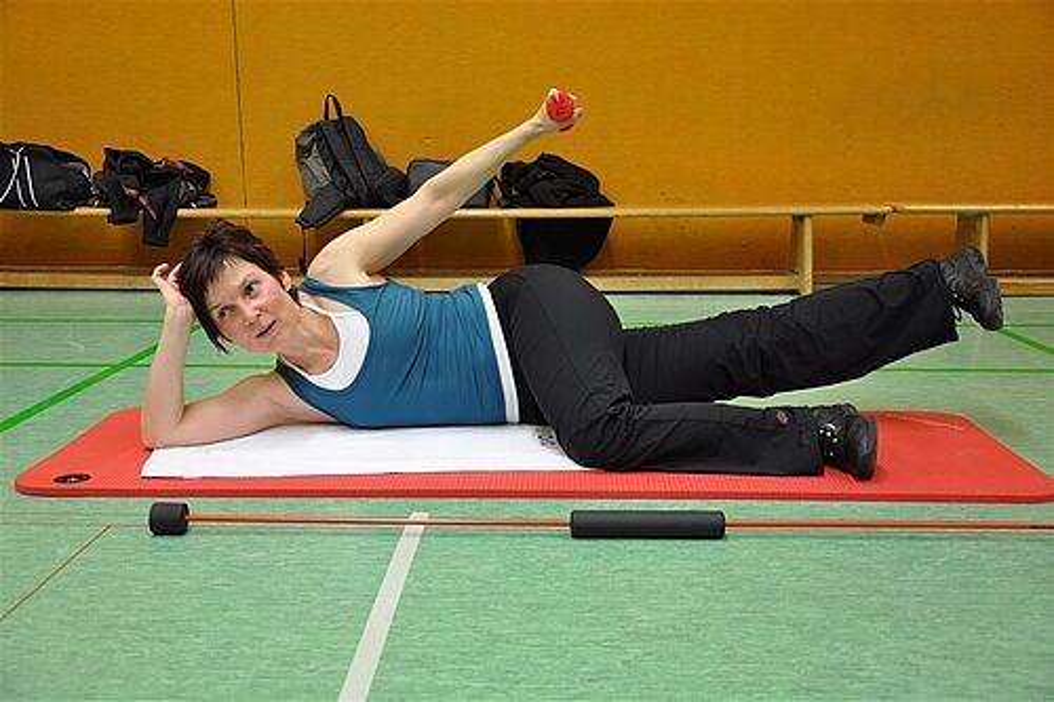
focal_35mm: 38
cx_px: 527
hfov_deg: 51.3
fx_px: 1097
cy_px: 351
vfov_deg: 35.5
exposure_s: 1/25
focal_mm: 25
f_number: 5
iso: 400
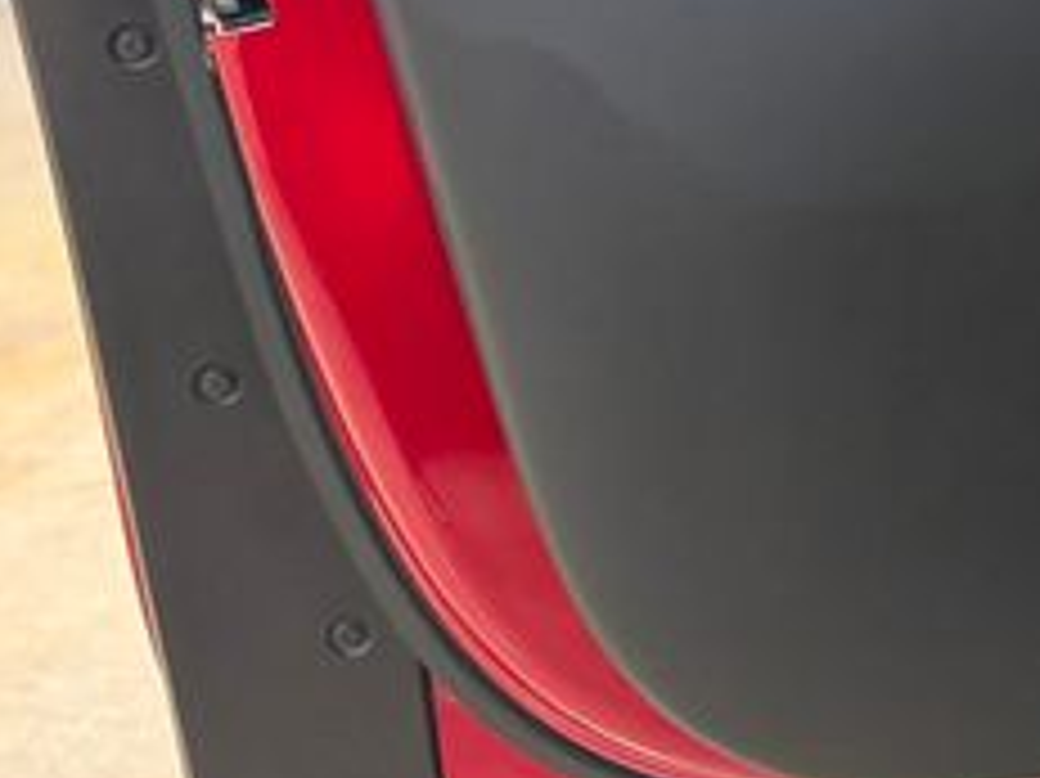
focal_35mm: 72
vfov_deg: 19.8
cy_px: -18
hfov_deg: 24.9
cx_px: 1180
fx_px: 2162
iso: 320
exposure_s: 1/60
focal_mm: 5.96
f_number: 1.6
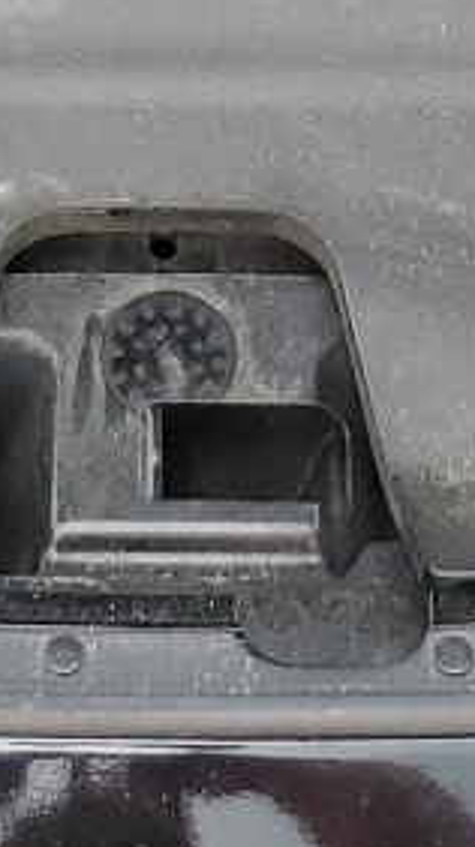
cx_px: 129
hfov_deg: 7.5
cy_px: -505
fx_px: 3616
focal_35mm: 161
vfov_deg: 12.6
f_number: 1.5
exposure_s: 1/149
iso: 50
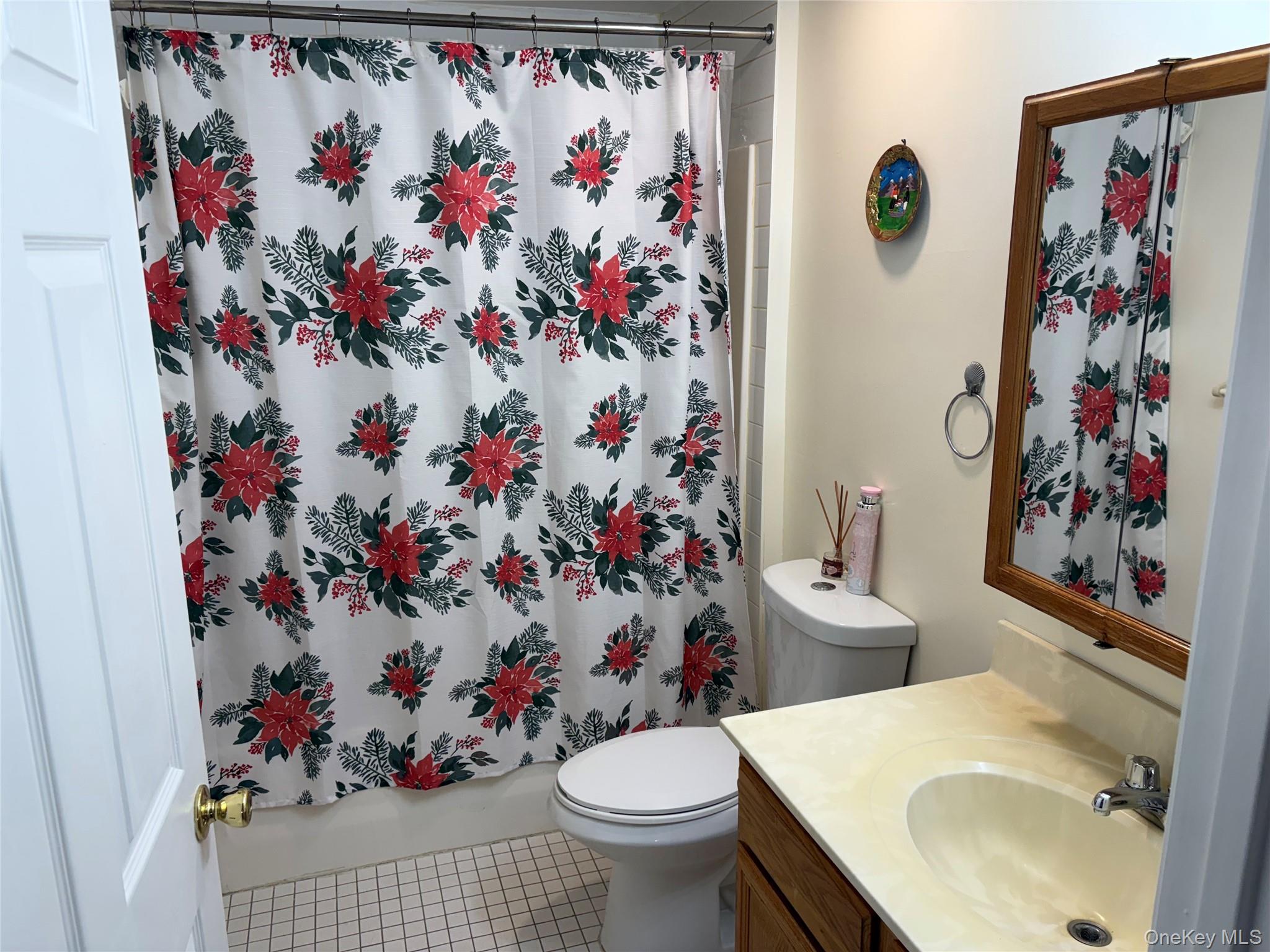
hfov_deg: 67.3
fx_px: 954
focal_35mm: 26
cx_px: 635
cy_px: 476
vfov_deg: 53.1
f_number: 1.6
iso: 64
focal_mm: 5.96
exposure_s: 1/120
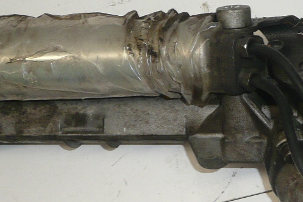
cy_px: 97
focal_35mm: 75
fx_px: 631
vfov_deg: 18.2
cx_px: 282
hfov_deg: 26.0
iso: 100
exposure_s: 1/100
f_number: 3.3
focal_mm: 4.6
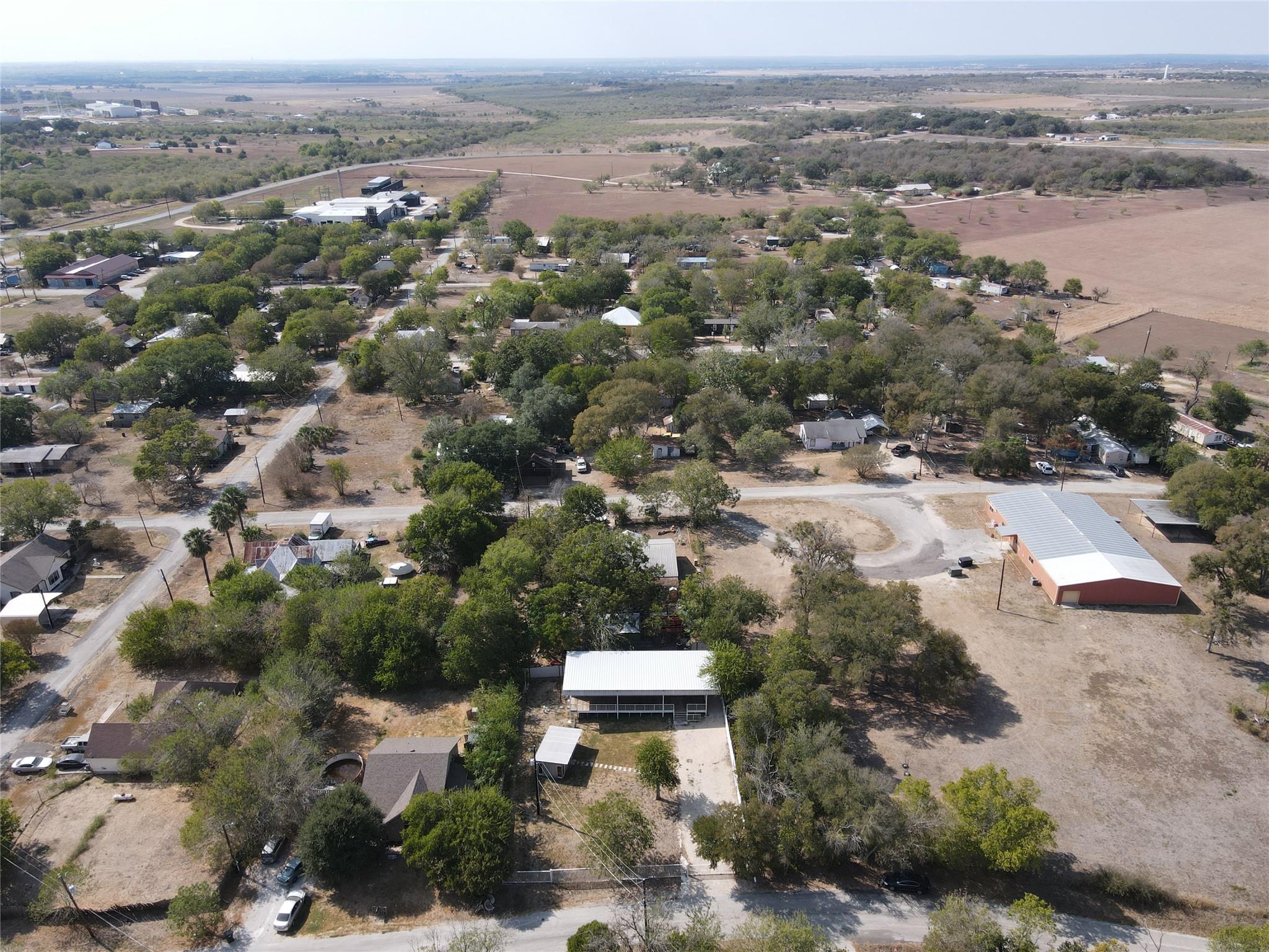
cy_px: 476
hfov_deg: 71.6
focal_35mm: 24
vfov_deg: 56.8
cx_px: 634
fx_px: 880
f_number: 2.8
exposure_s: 1/500
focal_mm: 4.5
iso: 100
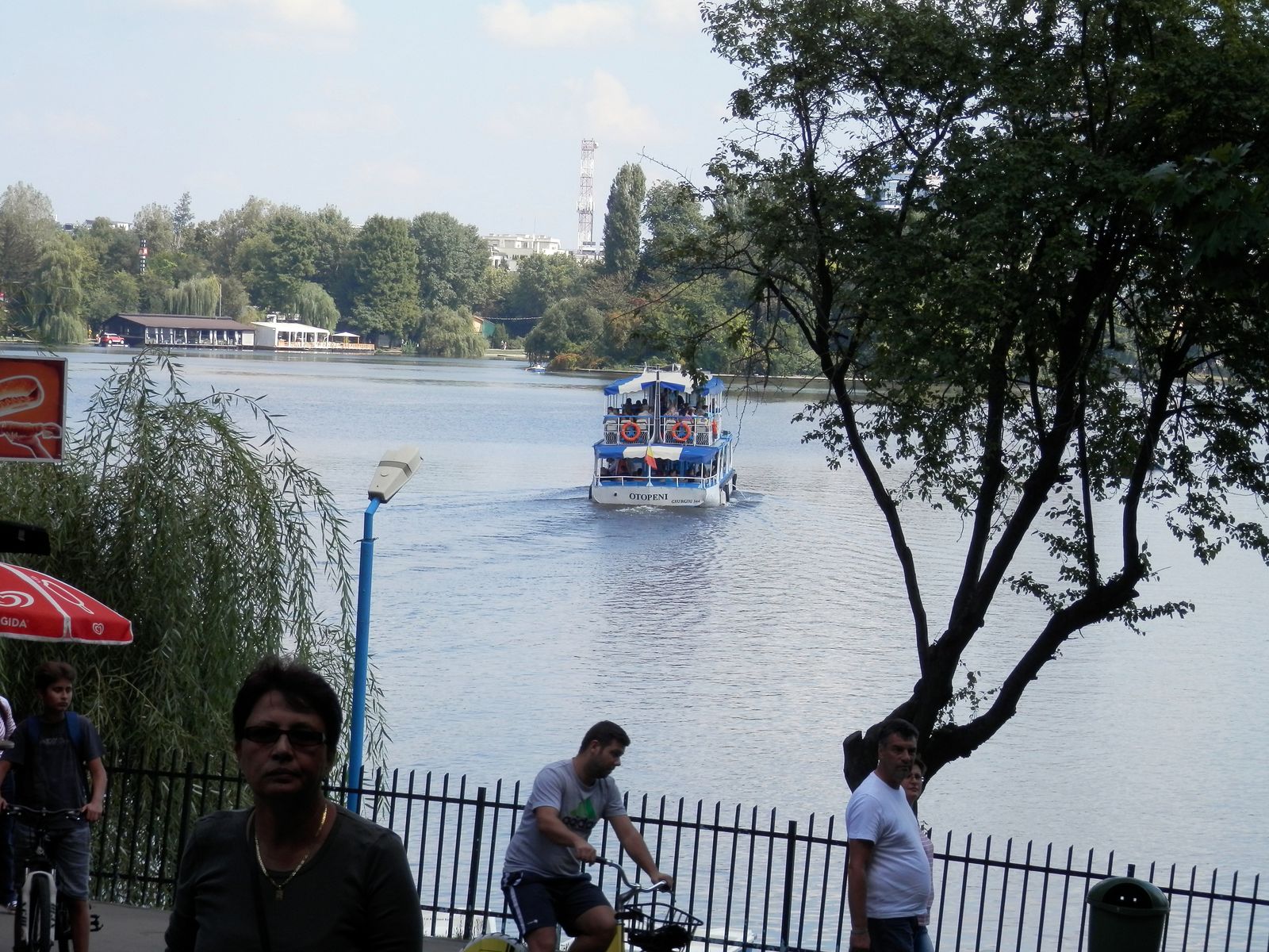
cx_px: 634
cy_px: 476
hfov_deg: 17.0
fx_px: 4252
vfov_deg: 12.8
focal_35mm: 116
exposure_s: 1/320
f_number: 5.2
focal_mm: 20.9
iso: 80
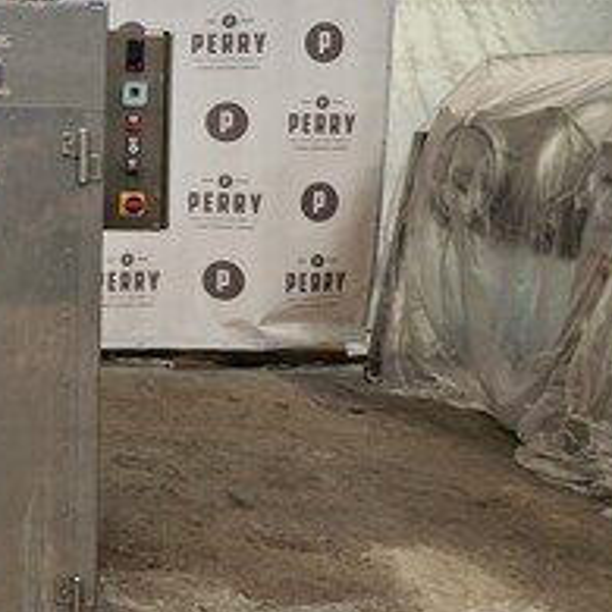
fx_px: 1040
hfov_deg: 27.8
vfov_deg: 32.2
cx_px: -163
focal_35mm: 52
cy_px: 155
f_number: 1.8
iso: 64
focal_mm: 5.4
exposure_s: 1/100
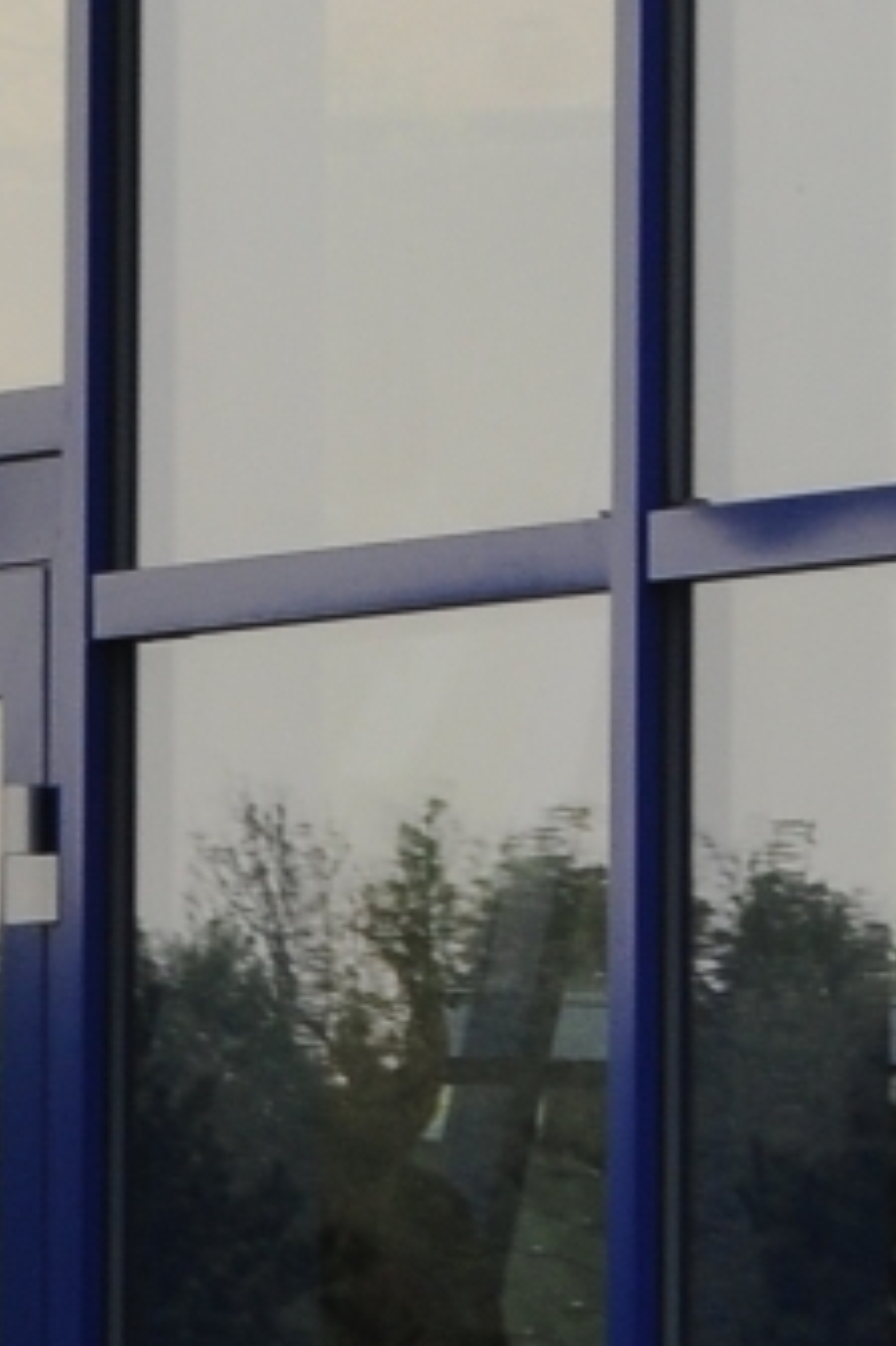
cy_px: -1101
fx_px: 20777
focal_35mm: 556
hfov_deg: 2.5
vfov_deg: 3.7
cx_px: 546
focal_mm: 58
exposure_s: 1/160
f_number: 13
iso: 200
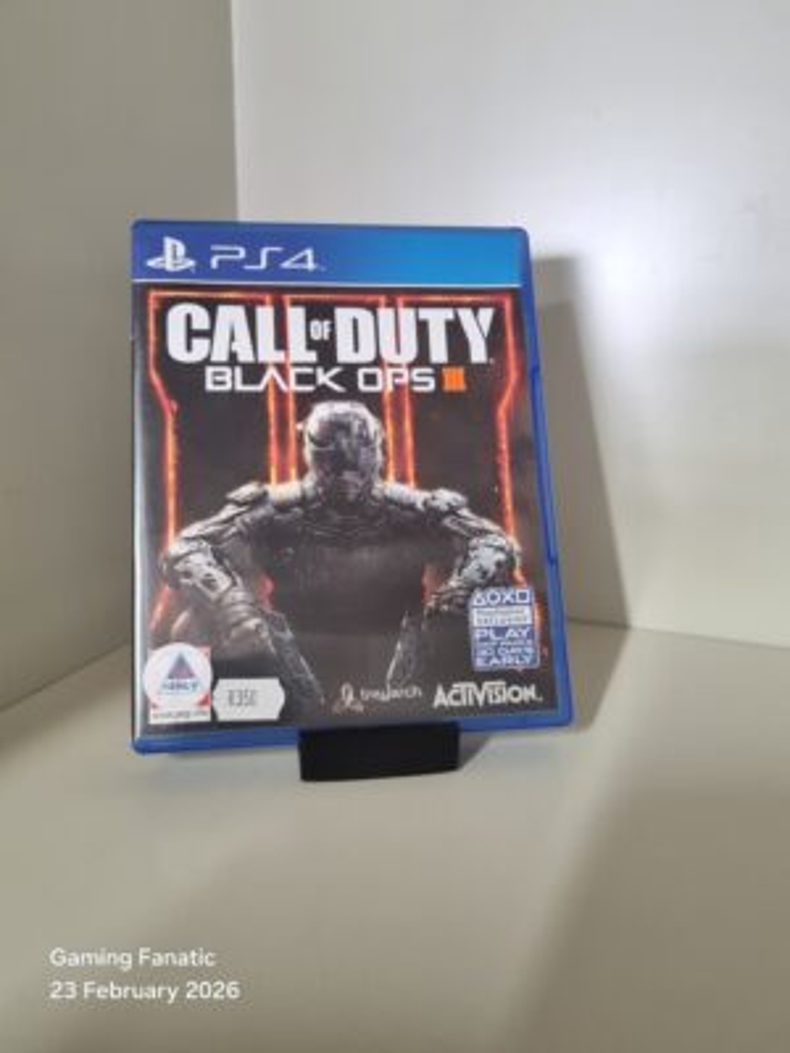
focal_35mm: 26
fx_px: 791
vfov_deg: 67.3
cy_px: 526
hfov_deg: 53.1
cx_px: 395
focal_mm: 5.4
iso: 640
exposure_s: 1/8
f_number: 1.8
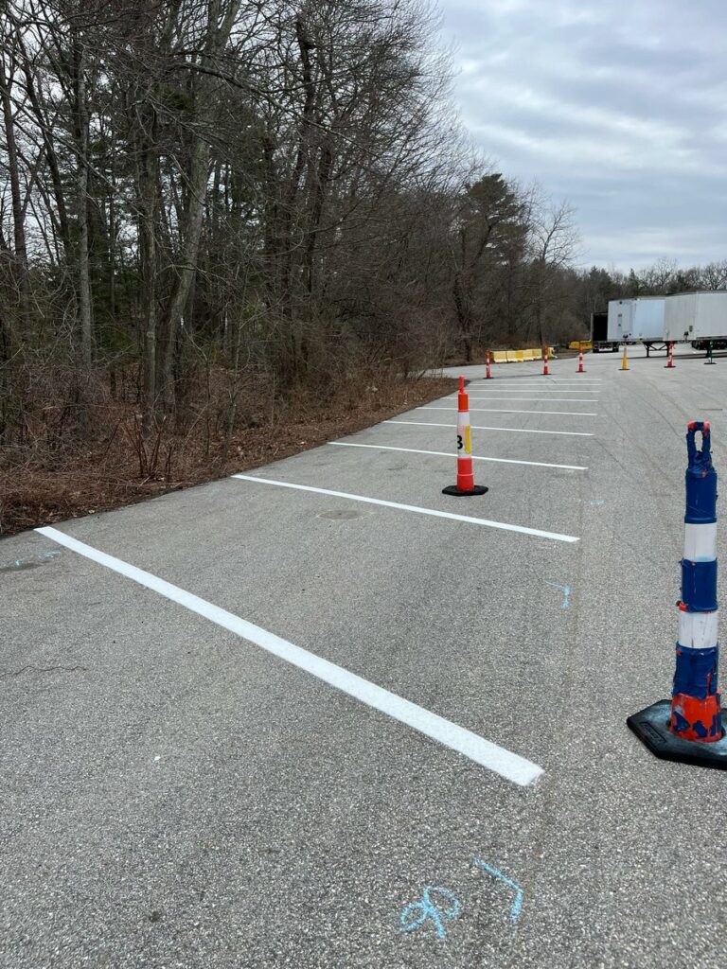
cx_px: 364
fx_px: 728
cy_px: 484
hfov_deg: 53.1
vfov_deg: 67.3
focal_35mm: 26
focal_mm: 5.1
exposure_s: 1/1776
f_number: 1.6
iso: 50
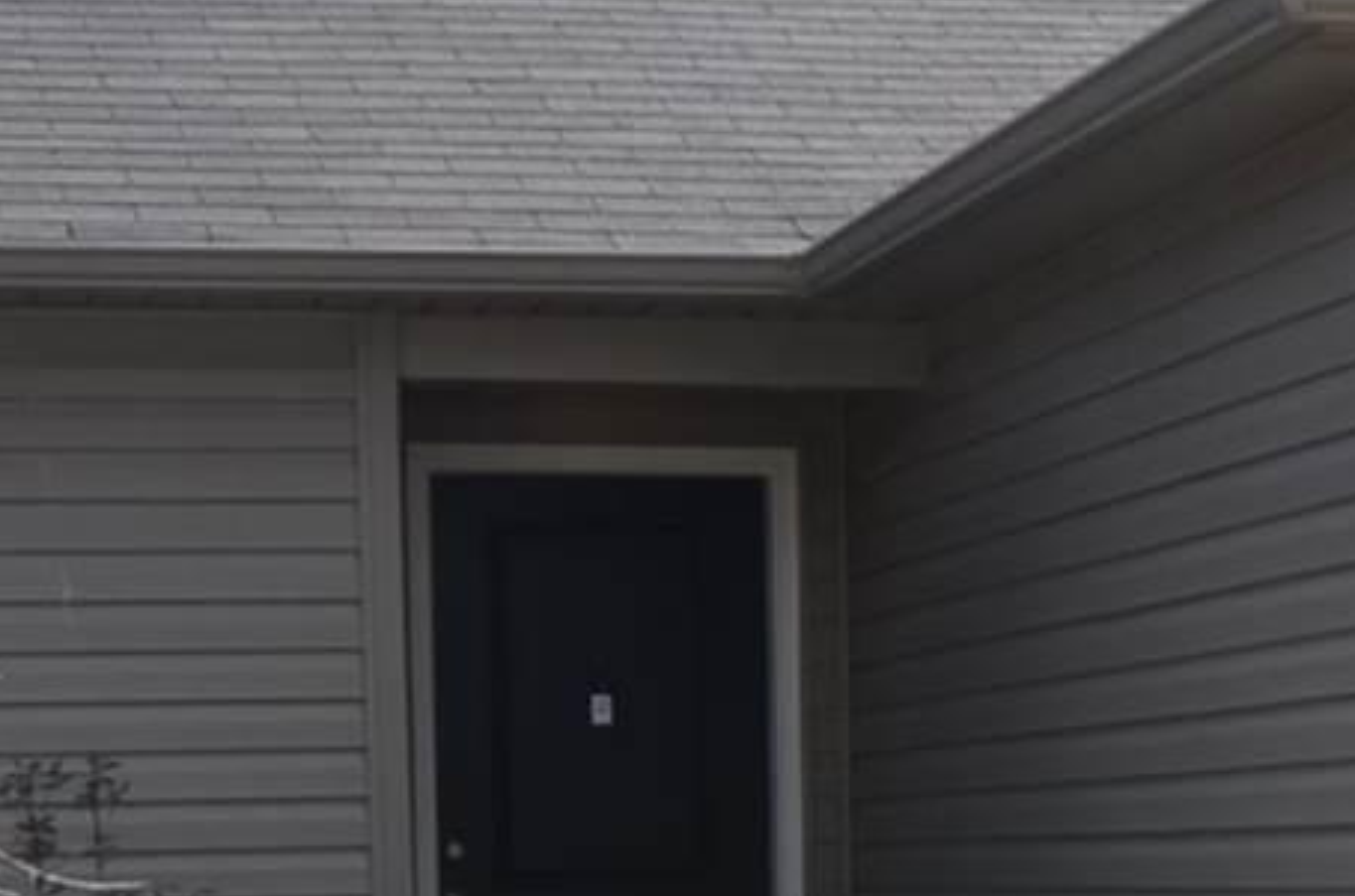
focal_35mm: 111
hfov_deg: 18.4
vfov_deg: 11.8
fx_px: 4182
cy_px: 1277
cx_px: 896
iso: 100
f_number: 8
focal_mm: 11
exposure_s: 1/250
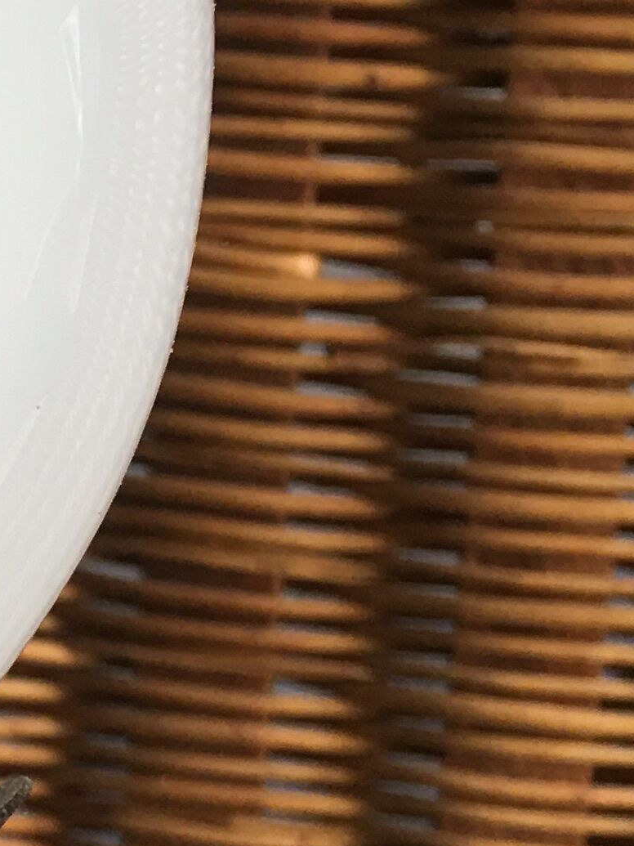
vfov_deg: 17.3
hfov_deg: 11.9
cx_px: -574
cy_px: 654
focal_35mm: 113
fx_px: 2760
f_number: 2.2
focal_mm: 4.15
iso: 32
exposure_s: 1/33
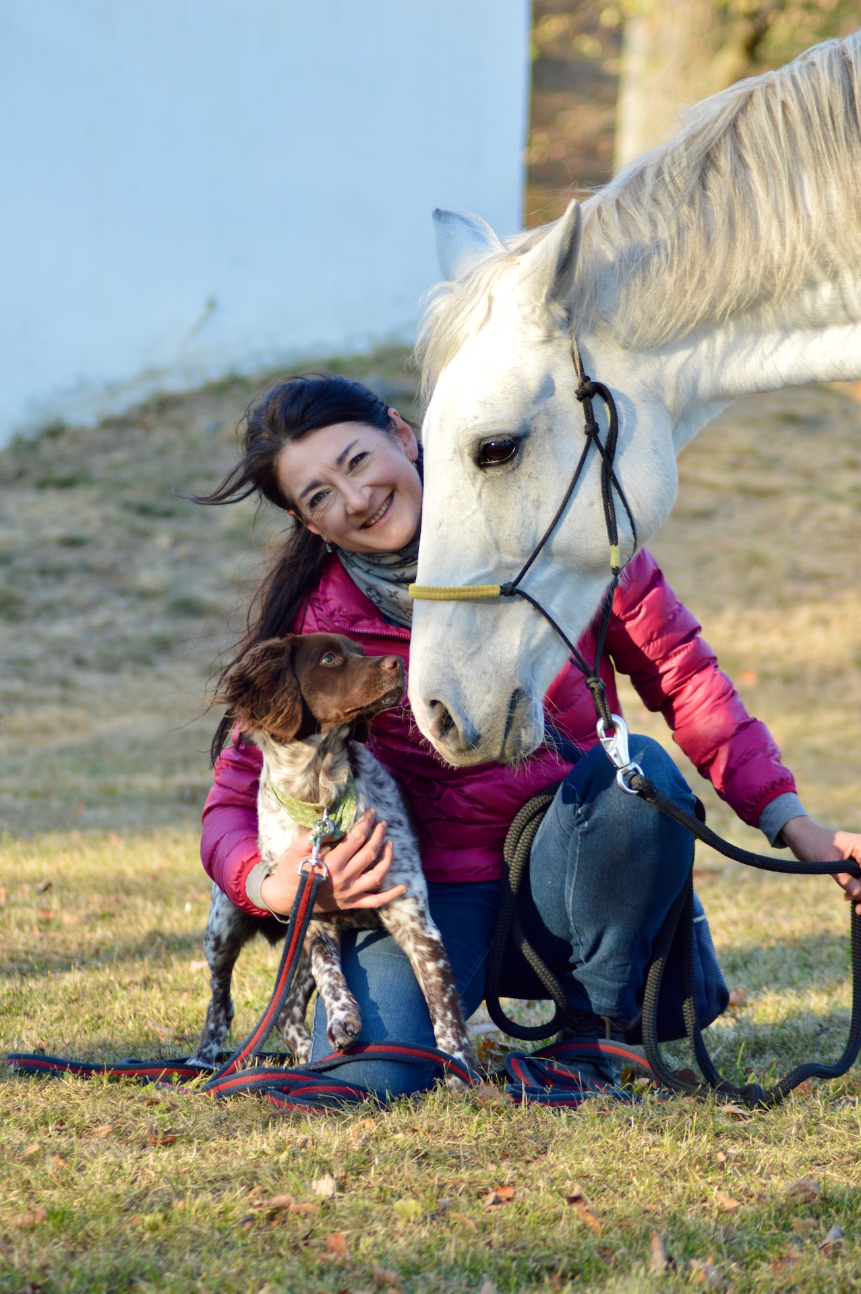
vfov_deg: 11.0
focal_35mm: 188
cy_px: 647
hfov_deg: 7.3
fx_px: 6737
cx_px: 430
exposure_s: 1/500
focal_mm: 125
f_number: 5.6
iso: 400
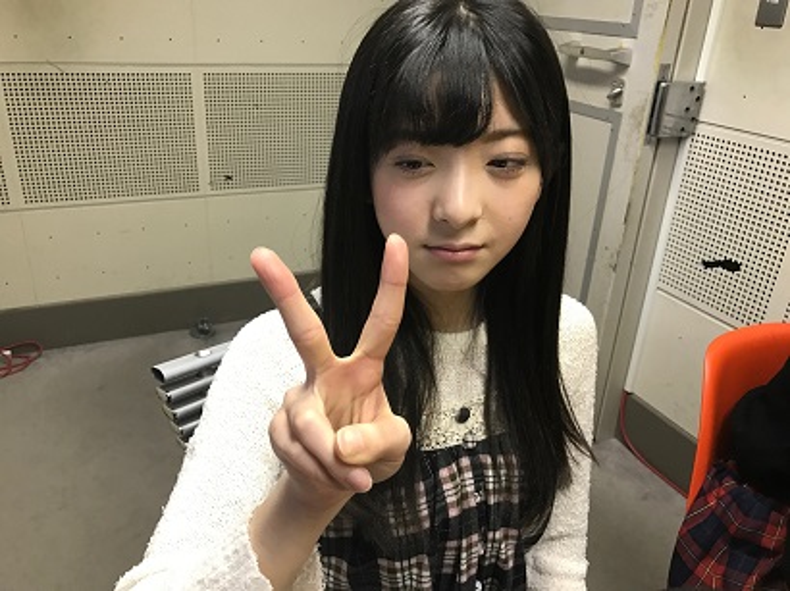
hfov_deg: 63.5
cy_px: 296
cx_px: 395
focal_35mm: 28
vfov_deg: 49.7
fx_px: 639
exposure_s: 1/17
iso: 50
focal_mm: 3.99
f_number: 1.8
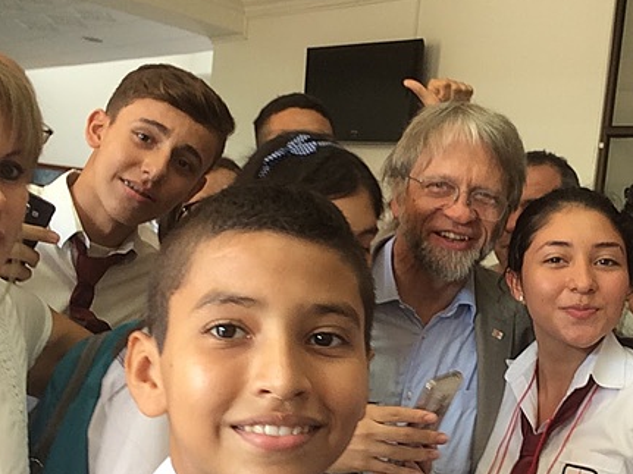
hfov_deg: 40.2
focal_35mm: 46
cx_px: 469
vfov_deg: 31.2
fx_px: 841
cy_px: 318
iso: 50
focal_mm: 2.15
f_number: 2.4
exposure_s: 1/30
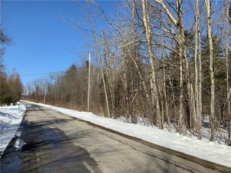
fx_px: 194
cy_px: 86
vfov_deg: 48.2
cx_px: 116
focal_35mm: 29
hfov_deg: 61.7
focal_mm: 3
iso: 16
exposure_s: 1/2801
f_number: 1.8
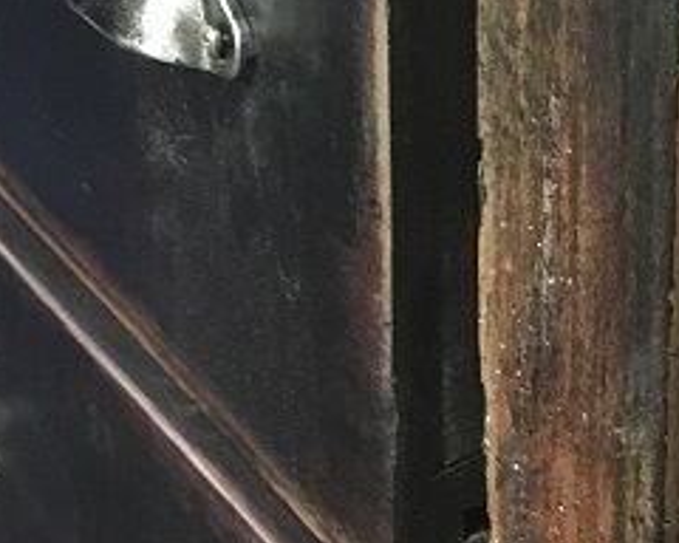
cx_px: 576
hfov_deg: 17.9
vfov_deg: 14.5
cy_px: 396
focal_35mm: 106
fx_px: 2130
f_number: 2.2
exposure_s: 1/17
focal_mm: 4.15
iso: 800
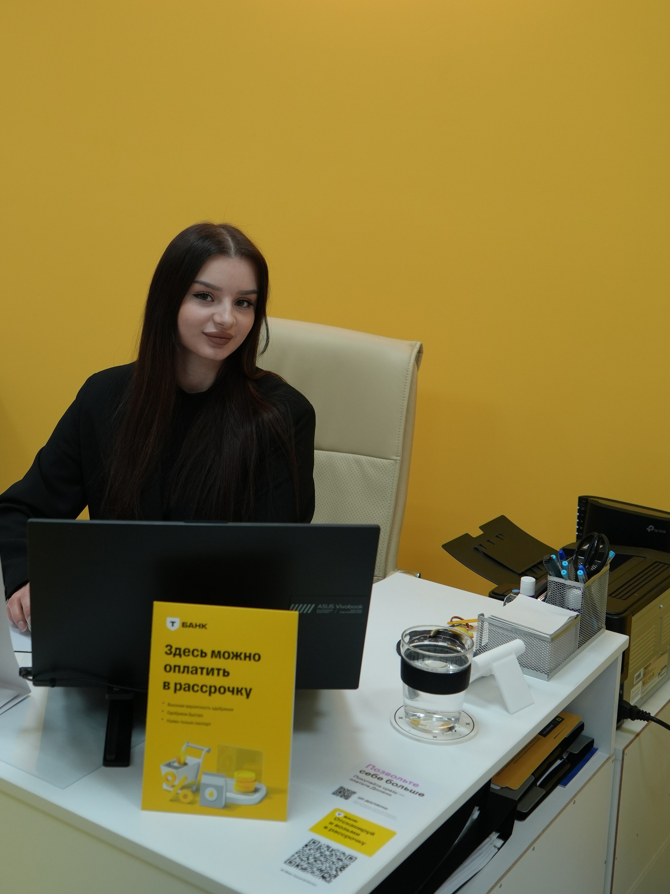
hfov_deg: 30.8
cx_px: 270
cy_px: 280
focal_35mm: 47
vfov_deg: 39.8
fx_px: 1213
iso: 500
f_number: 4
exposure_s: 1/160
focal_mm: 31
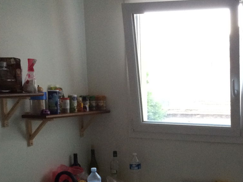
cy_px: 156
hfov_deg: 30.1
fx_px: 442
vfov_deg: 22.8
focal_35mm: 63
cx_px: 190
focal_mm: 4.12
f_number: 2.2
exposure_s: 1/30
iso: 200
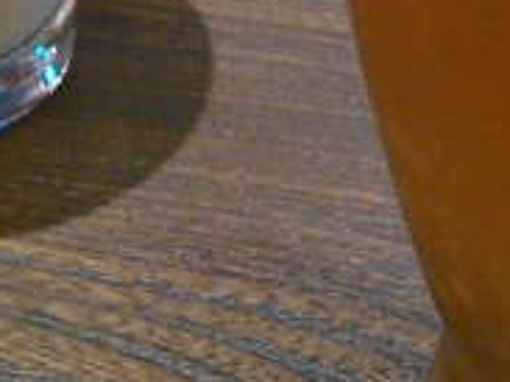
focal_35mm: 105
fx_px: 1546
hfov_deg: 18.7
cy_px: -61
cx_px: 346
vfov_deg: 13.7
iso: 640
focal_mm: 4
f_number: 2.4
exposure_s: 1/16.7
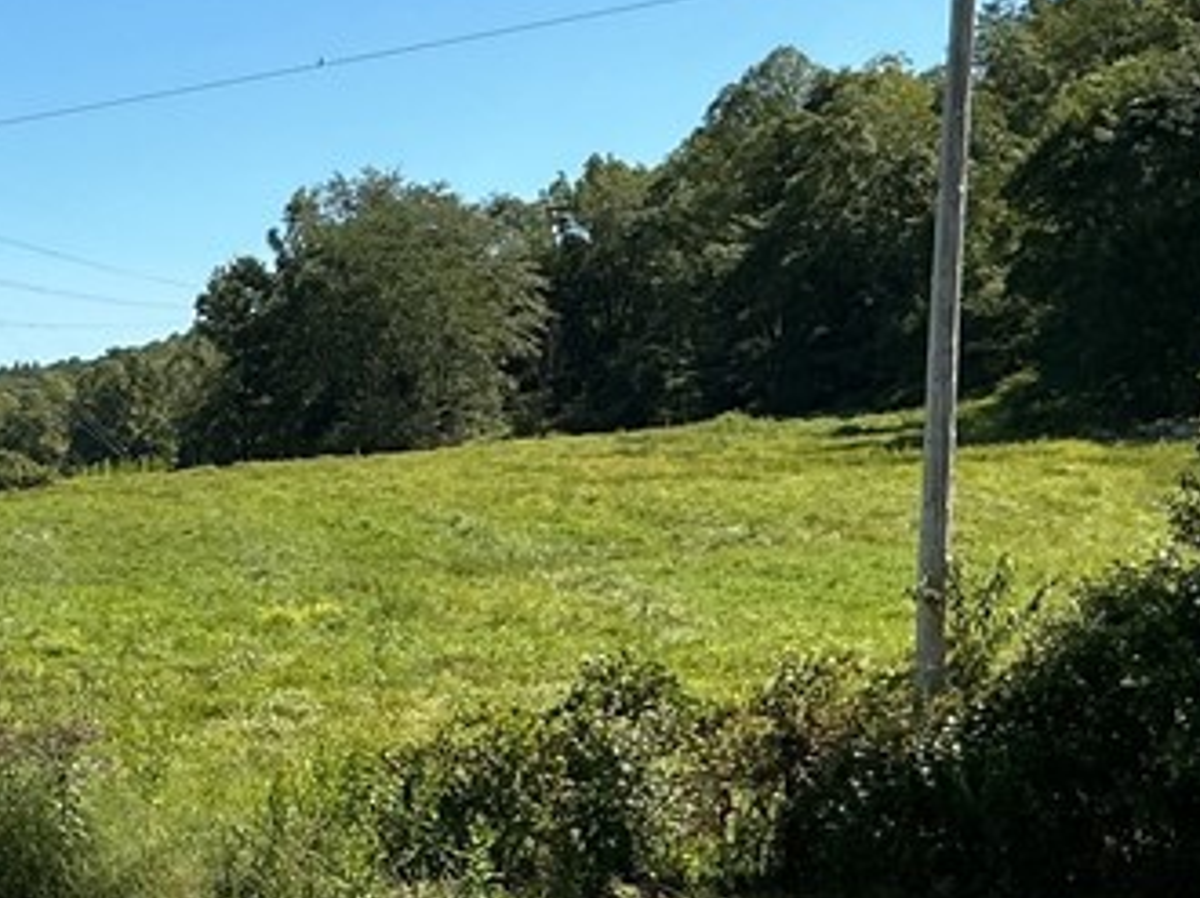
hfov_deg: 20.1
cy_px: 644
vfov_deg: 16.3
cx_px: -320
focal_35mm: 90
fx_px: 3118
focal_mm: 3
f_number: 1.8
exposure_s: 1/1730
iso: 25
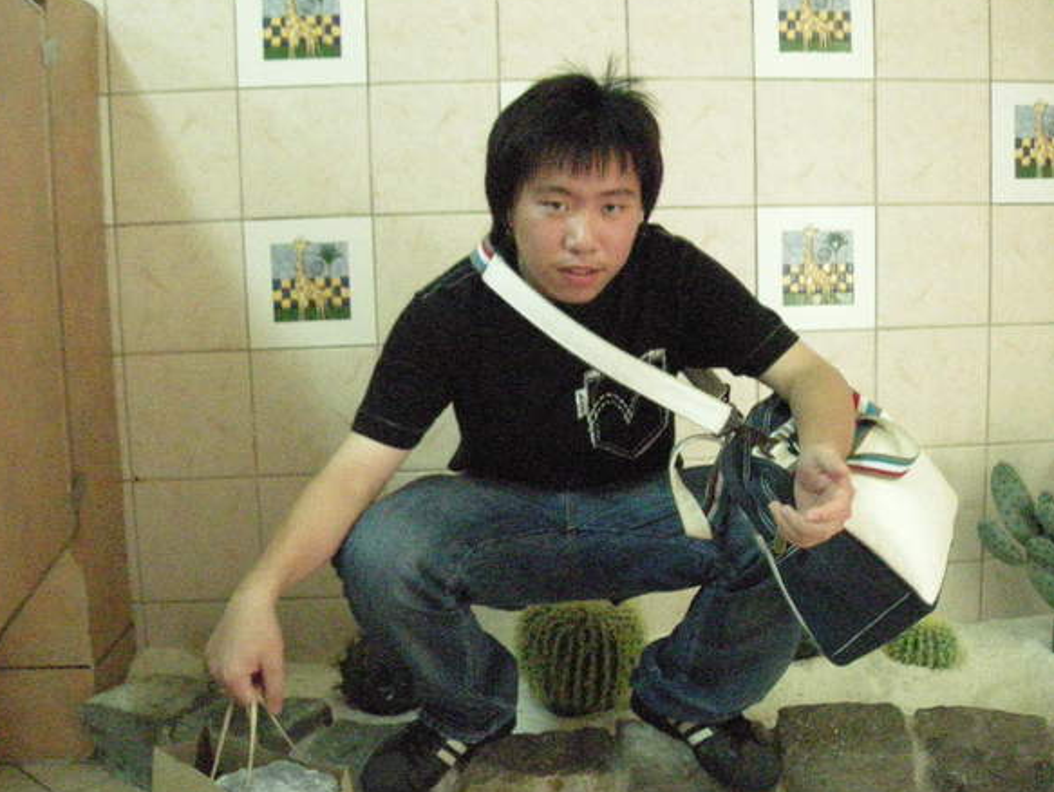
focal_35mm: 36
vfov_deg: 39.7
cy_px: 396
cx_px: 521
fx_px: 1097
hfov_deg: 51.3
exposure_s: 1/93
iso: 1600
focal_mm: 5.7
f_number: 2.8
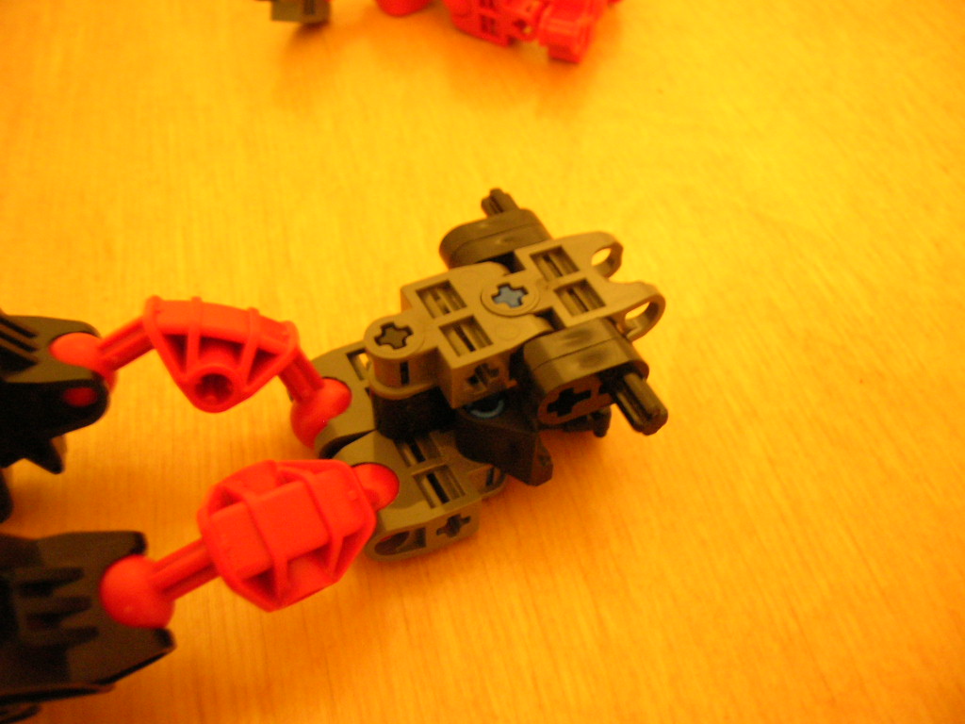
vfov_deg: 41.8
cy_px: 362
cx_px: 482
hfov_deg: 54.0
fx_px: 948
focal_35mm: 34
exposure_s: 1/3.1
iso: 200
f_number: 2.9
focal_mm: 5.7
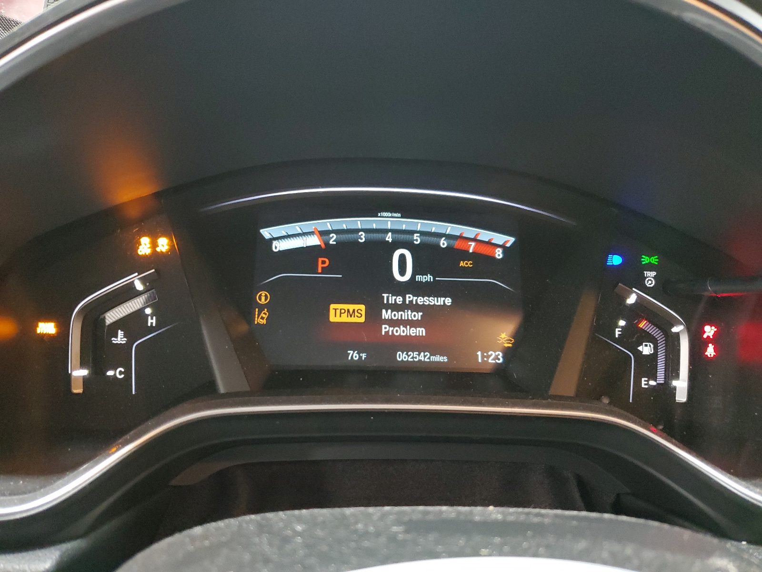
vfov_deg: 53.1
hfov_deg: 67.3
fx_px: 572
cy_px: 286
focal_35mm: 26
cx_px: 381
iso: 379
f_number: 1.5
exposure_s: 1/15
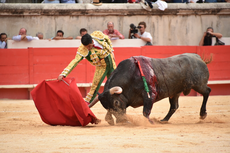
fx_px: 1917
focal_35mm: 300
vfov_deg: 4.6
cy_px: 76
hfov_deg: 6.9
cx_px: 115
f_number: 5.6
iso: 1600
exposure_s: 1/640
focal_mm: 300
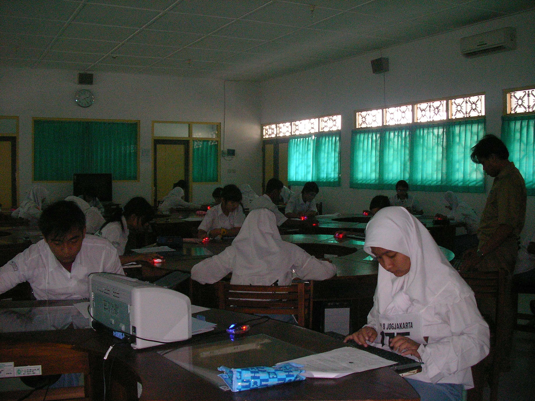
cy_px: 200
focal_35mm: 38
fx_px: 587
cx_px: 268
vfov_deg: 37.7
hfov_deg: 49.0
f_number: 3.5
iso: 185
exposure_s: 1/40
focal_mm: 6.3
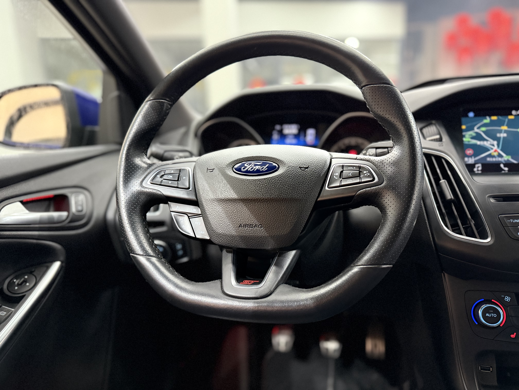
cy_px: 195
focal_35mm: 24
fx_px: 360
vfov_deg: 56.8
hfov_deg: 71.6
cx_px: 260
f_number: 1.78
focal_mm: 6.76
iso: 800
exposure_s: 1/50
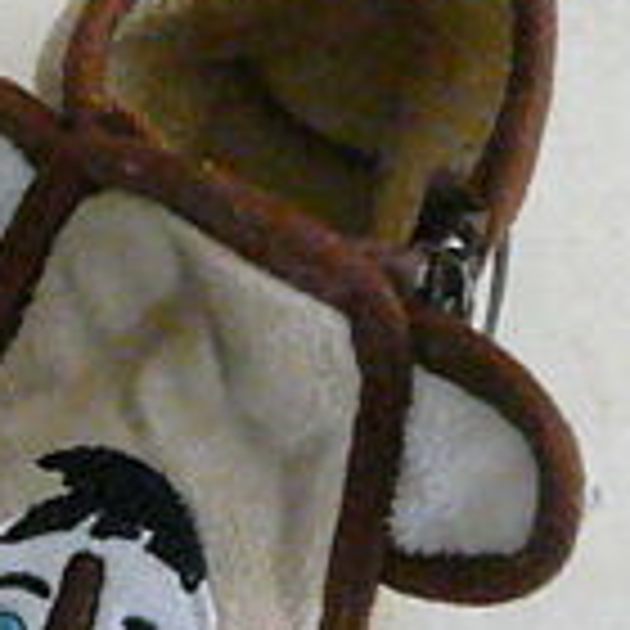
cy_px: 346
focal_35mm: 112
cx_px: -126
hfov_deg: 15.0
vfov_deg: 15.6
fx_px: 2306
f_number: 3.1
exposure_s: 1/400
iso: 3200
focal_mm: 6.1
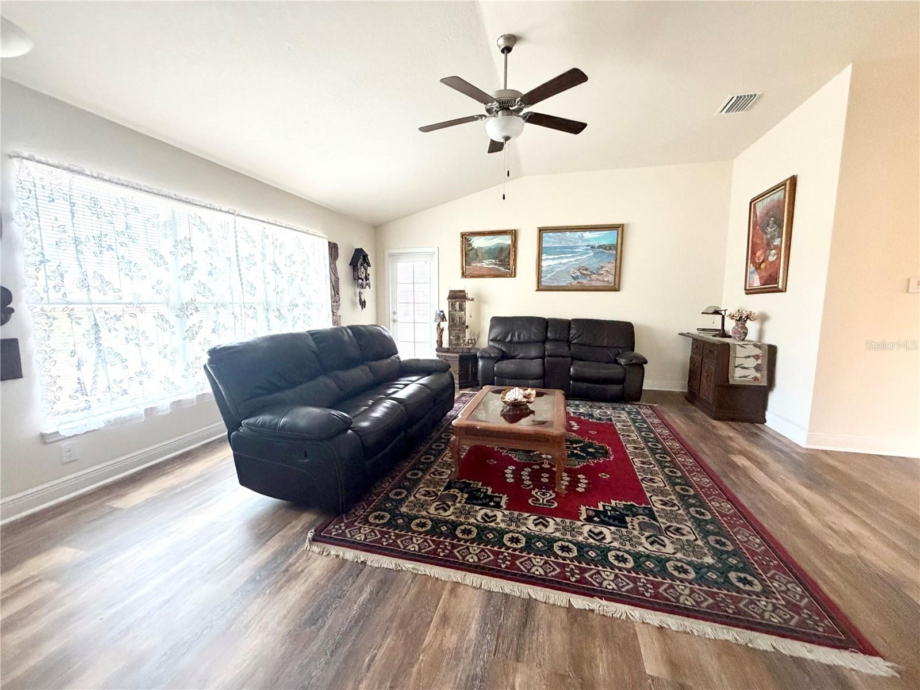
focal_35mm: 14
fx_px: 372
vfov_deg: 85.7
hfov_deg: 102.1
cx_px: 460
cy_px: 345
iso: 500
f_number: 2.2
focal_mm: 2.22
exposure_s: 1/60
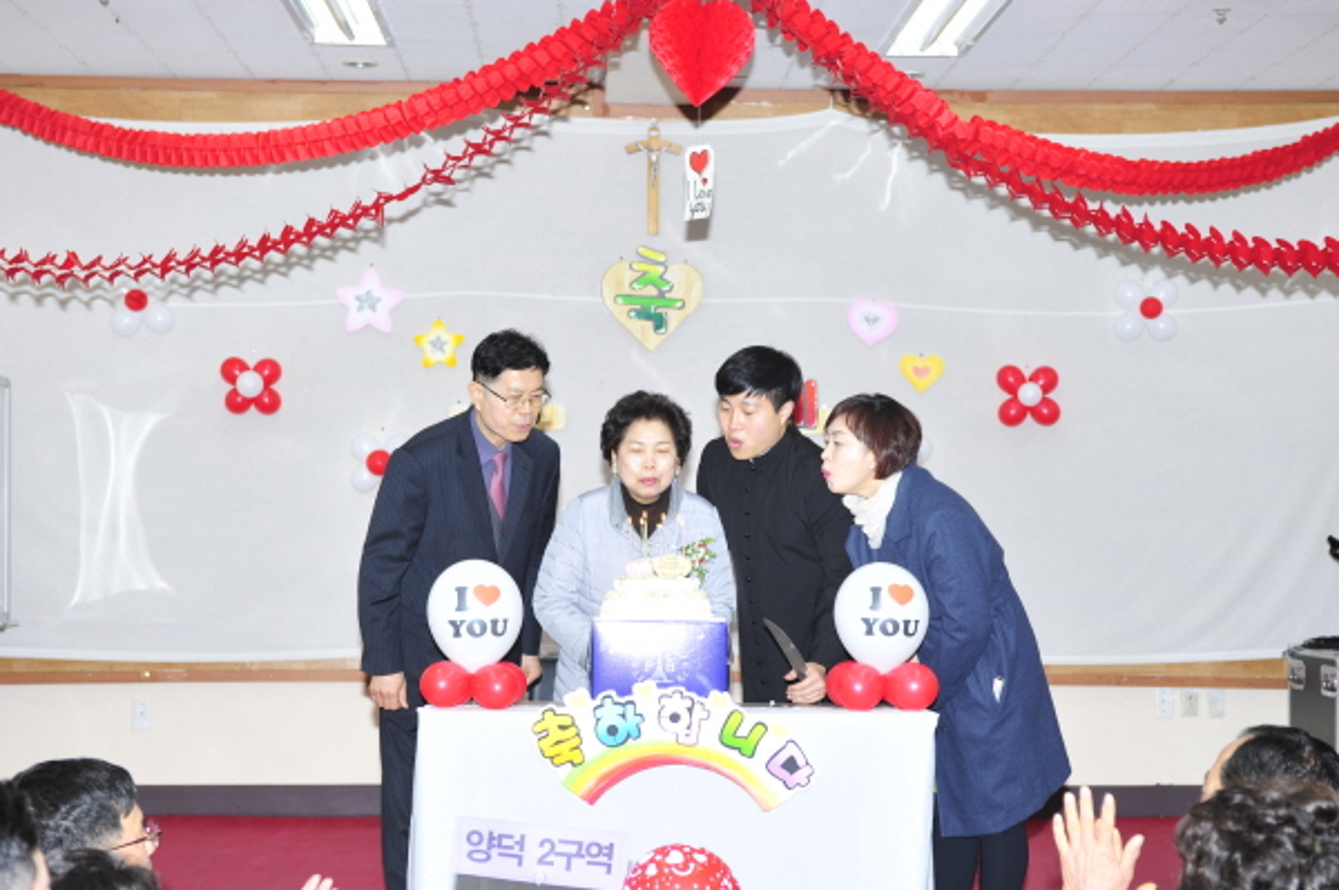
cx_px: 670
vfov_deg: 21.9
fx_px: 2304
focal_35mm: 62
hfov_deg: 32.4
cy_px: 445
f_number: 5.6
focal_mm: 62
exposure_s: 1/60
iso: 200
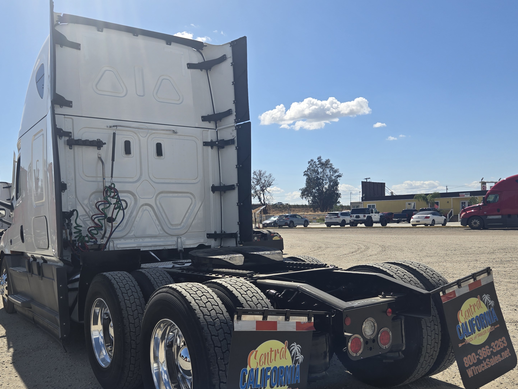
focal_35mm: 32
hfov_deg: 56.5
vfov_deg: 43.9
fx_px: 479
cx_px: 215
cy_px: 233
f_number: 1.8
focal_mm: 5.4
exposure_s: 1/2391
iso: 25
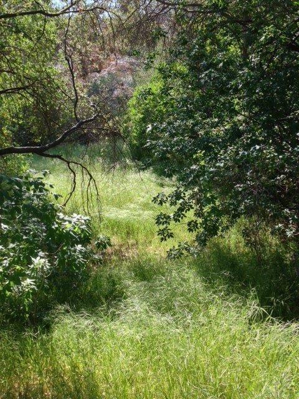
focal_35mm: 33
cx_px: 150
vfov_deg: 55.4
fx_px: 380
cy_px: 200
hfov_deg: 42.9
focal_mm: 4.13
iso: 50
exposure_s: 1/354
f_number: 2.4
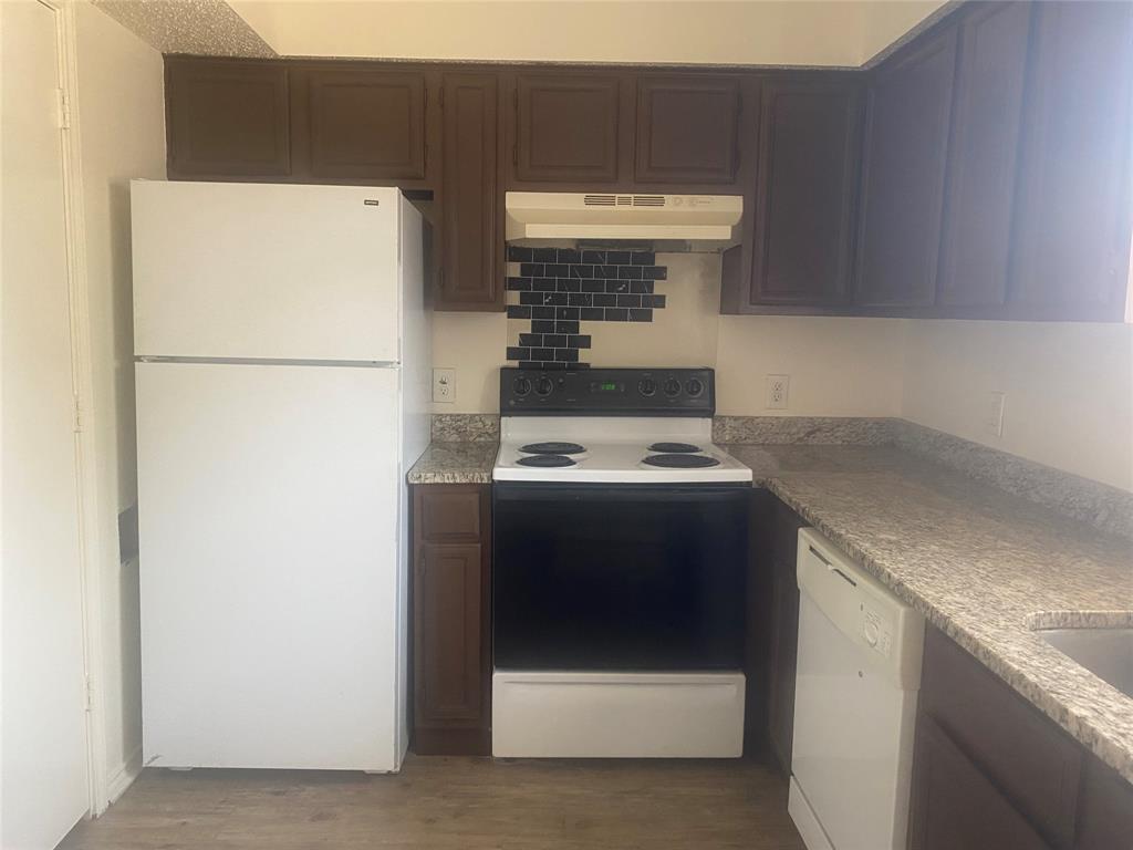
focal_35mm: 26
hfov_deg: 67.3
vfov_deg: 53.1
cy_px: 425
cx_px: 566
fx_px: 851
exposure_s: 1/60
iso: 200
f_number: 1.8
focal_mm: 4.25
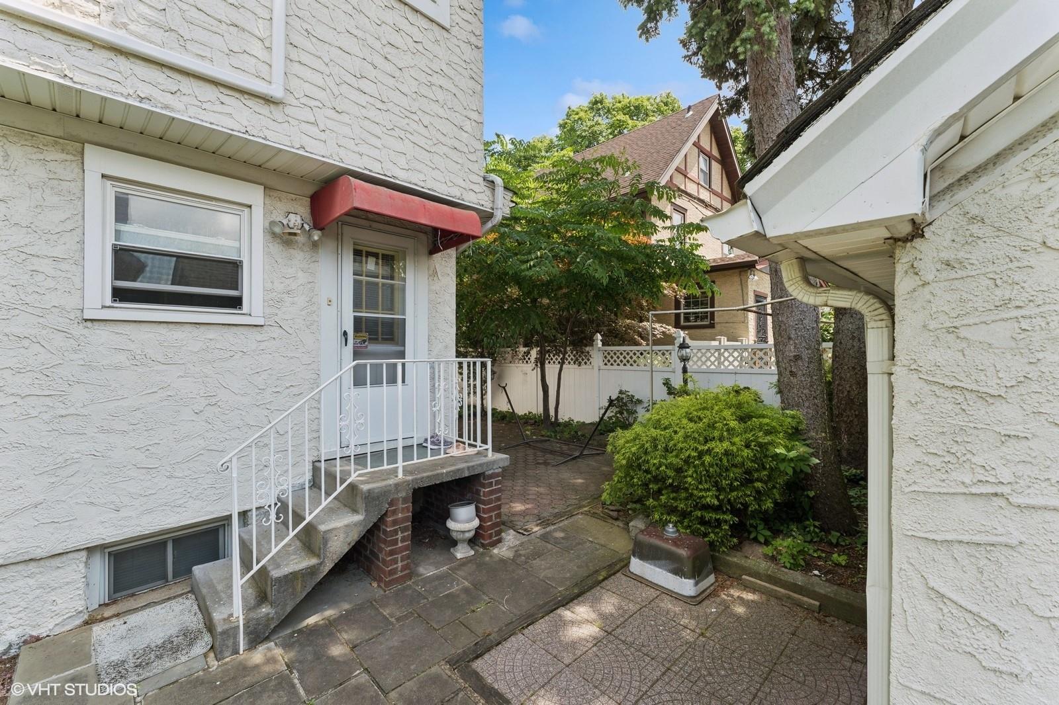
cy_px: 352
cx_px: 530
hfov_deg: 104.3
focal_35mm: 14
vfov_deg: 81.2
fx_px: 412
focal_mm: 14
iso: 100
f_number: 11
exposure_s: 1/40
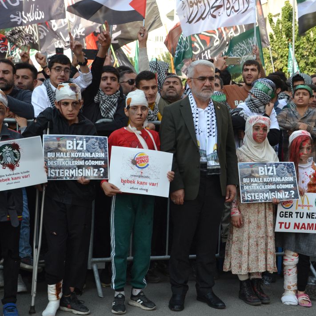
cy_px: 158
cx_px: 183
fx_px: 640
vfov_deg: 27.7
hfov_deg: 27.7
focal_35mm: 62
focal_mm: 32
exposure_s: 1/125
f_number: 5.6
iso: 180
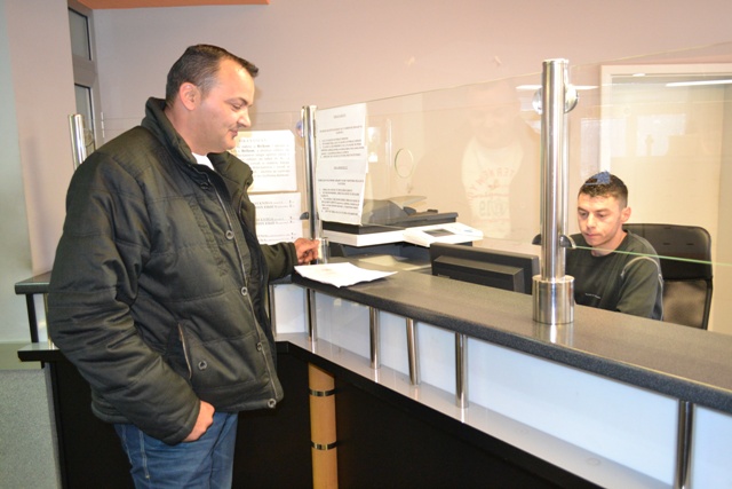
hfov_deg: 61.9
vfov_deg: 43.6
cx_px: 366
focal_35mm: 30
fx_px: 610
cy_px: 244
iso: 2200
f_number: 3.8
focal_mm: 20
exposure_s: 1/60
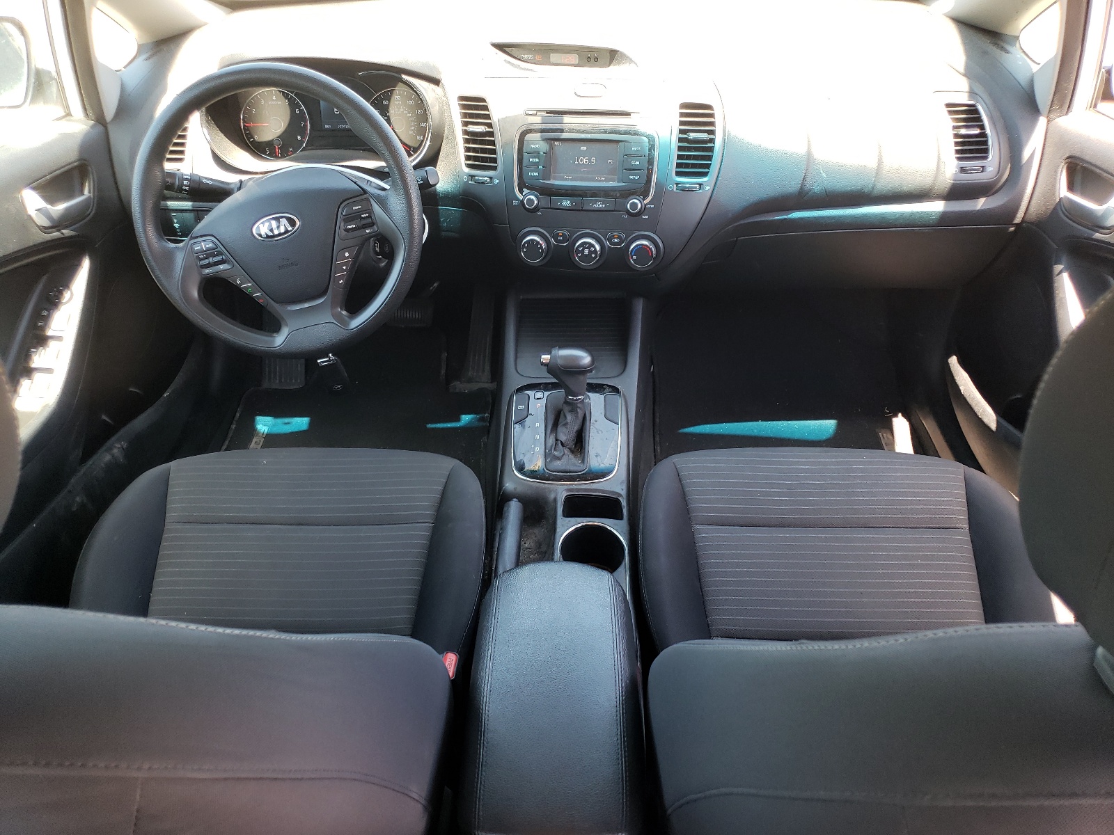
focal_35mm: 26
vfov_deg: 53.1
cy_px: 418
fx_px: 837
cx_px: 557
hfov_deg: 67.3
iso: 65
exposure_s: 1/120
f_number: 1.5
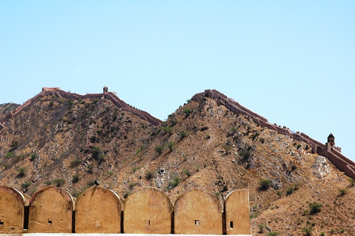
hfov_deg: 15.9
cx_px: 178
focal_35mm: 129
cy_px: 118
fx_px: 1271
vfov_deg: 10.6
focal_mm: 86
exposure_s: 1/640
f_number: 10
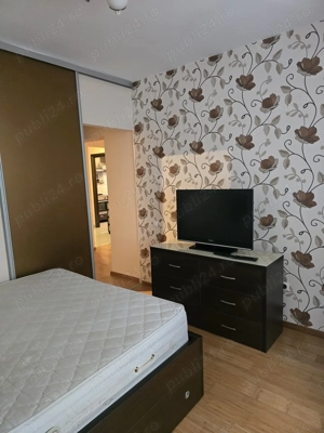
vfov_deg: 73.9
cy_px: 216
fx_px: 287
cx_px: 162
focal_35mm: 23
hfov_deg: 58.9
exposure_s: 1/100
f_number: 1.7
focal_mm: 6.3
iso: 1600
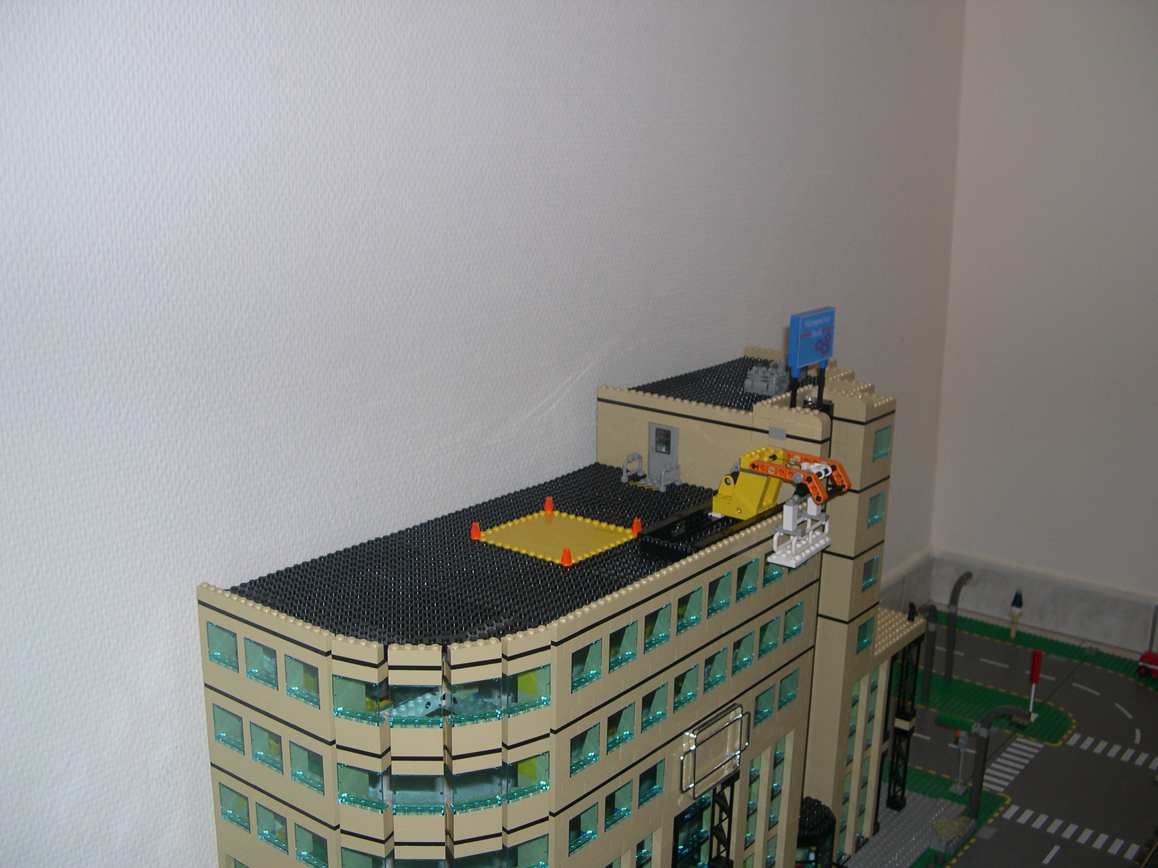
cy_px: 434
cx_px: 579
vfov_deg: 37.7
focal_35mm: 38
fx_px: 1271
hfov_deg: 49.0
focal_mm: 8
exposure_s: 1/60
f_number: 2.8
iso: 100
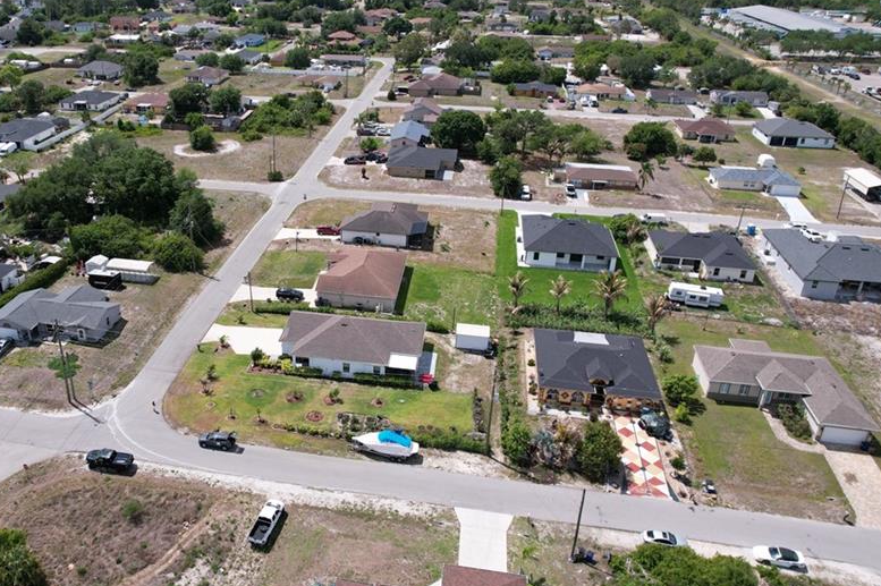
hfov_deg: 62.6
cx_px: 317
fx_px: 709
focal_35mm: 29
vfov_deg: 44.8
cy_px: 263
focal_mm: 8.38
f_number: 2.8
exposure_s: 1/2500
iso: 130
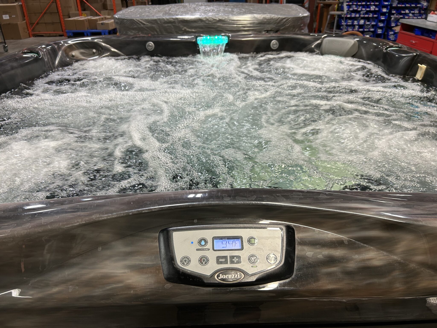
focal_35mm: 26
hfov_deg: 67.3
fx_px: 328
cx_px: 218
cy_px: 164
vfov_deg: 53.1
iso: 80
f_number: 1.5
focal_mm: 5.7
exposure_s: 1/60
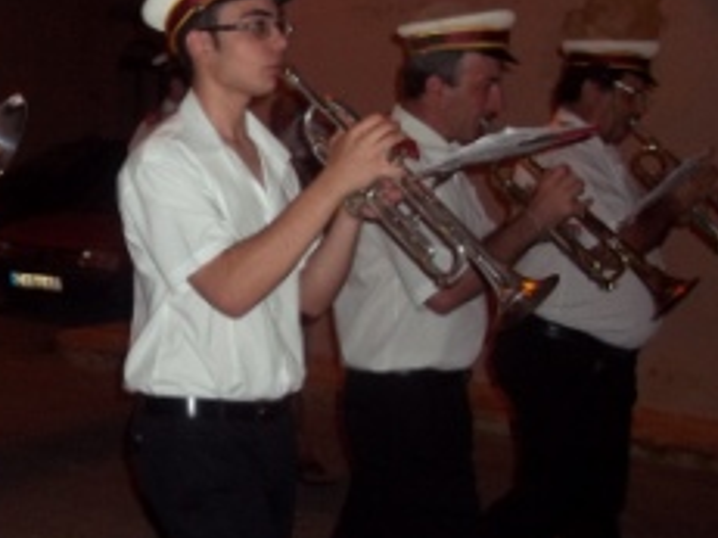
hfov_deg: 30.1
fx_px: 1285
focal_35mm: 62
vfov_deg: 23.6
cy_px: 261
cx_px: 103
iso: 160
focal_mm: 5.7
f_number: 2.9
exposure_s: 1/30
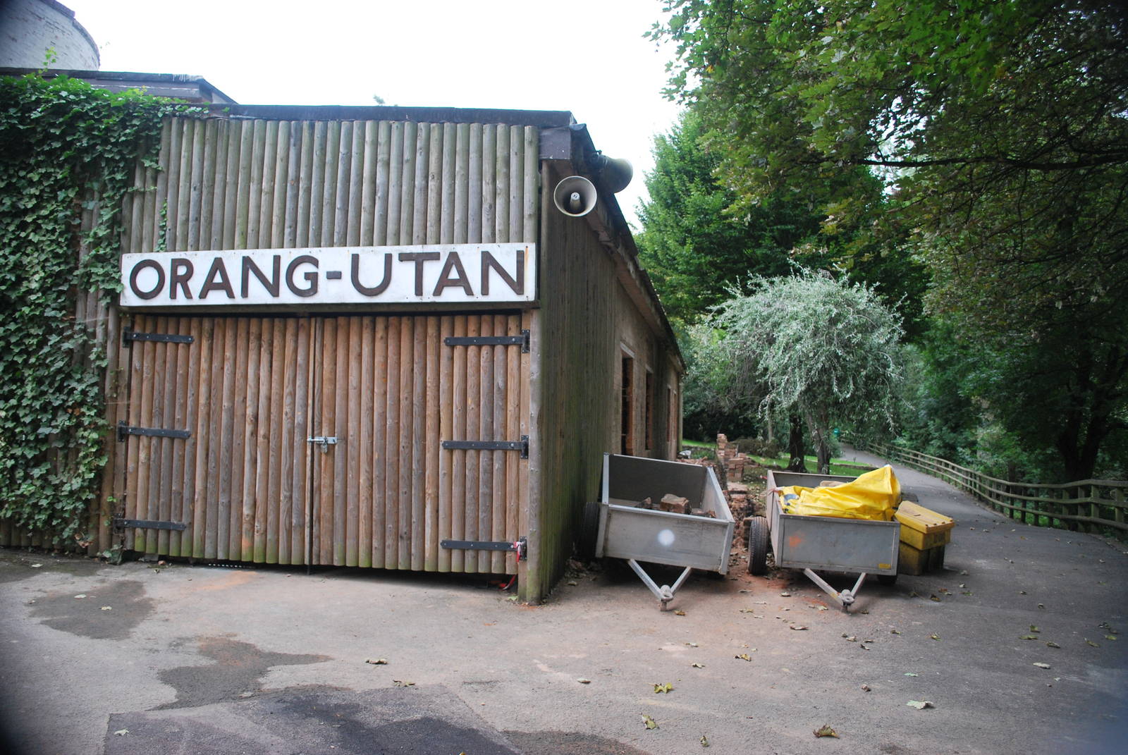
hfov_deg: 67.3
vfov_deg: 48.0
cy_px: 378
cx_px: 564
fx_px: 847
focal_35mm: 27
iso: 400
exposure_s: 1/250
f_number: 3.5
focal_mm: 18
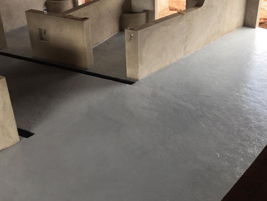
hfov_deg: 45.1
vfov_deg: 34.7
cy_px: 63
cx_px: 176
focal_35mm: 41
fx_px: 316
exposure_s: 1/100
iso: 40
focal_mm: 4.15
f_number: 2.2
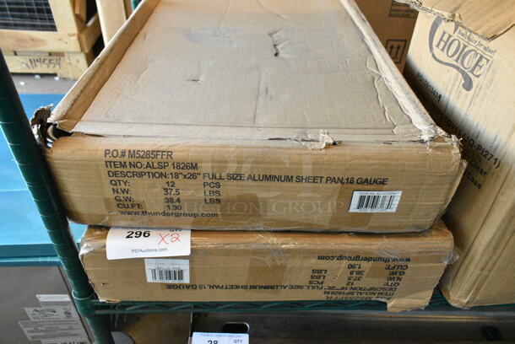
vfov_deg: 48.0
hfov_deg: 67.3
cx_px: 258
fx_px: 387
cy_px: 172
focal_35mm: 27
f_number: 7.1
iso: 6400
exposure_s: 1/200
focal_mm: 18
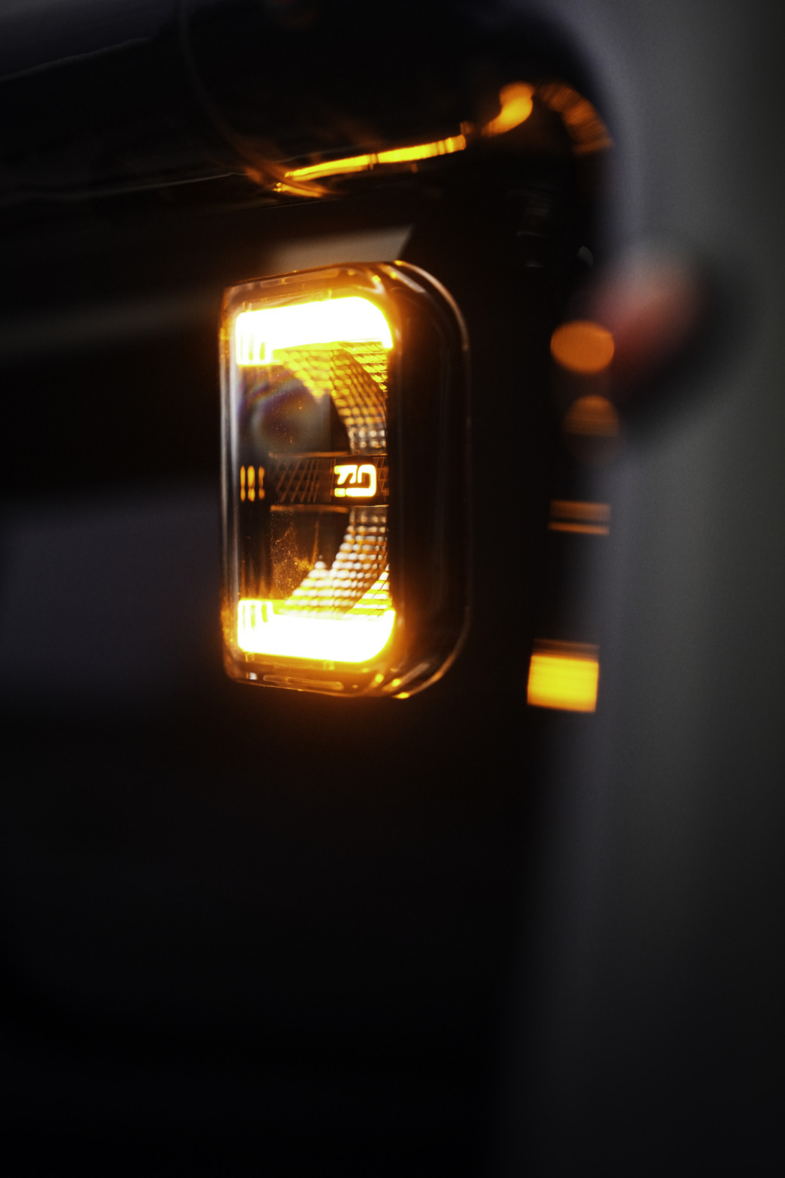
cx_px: 350
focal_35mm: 85
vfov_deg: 23.9
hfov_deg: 16.1
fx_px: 2781
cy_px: 459
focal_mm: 69
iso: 3200
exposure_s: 1/160
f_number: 2.8
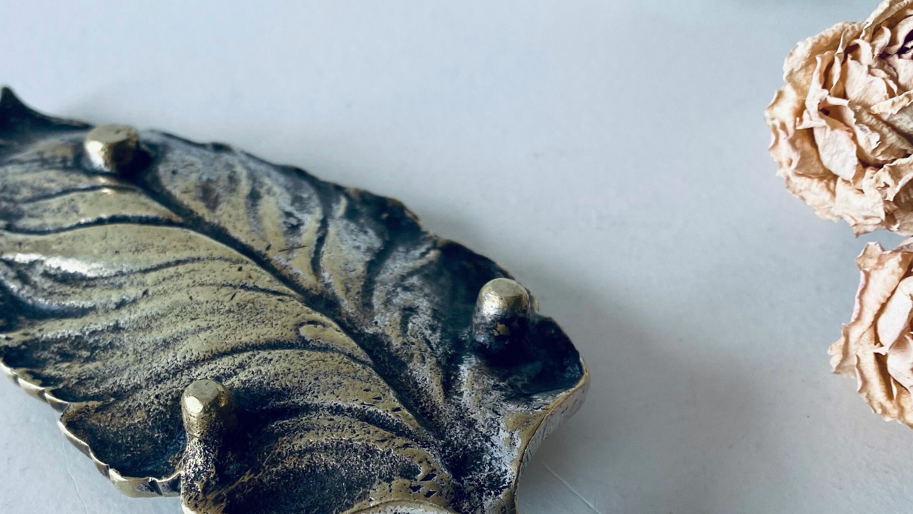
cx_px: 410
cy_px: 419
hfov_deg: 42.8
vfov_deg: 24.5
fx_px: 1162
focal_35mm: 48
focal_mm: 4.25
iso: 32
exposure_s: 1/343
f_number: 1.8
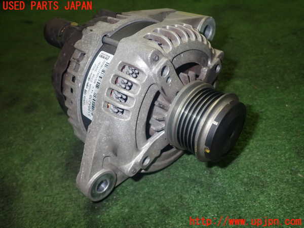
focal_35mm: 30
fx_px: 263
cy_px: 114
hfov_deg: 60.0
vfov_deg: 46.8
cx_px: 152
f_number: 6.3
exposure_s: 1/30
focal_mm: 5.4
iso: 250
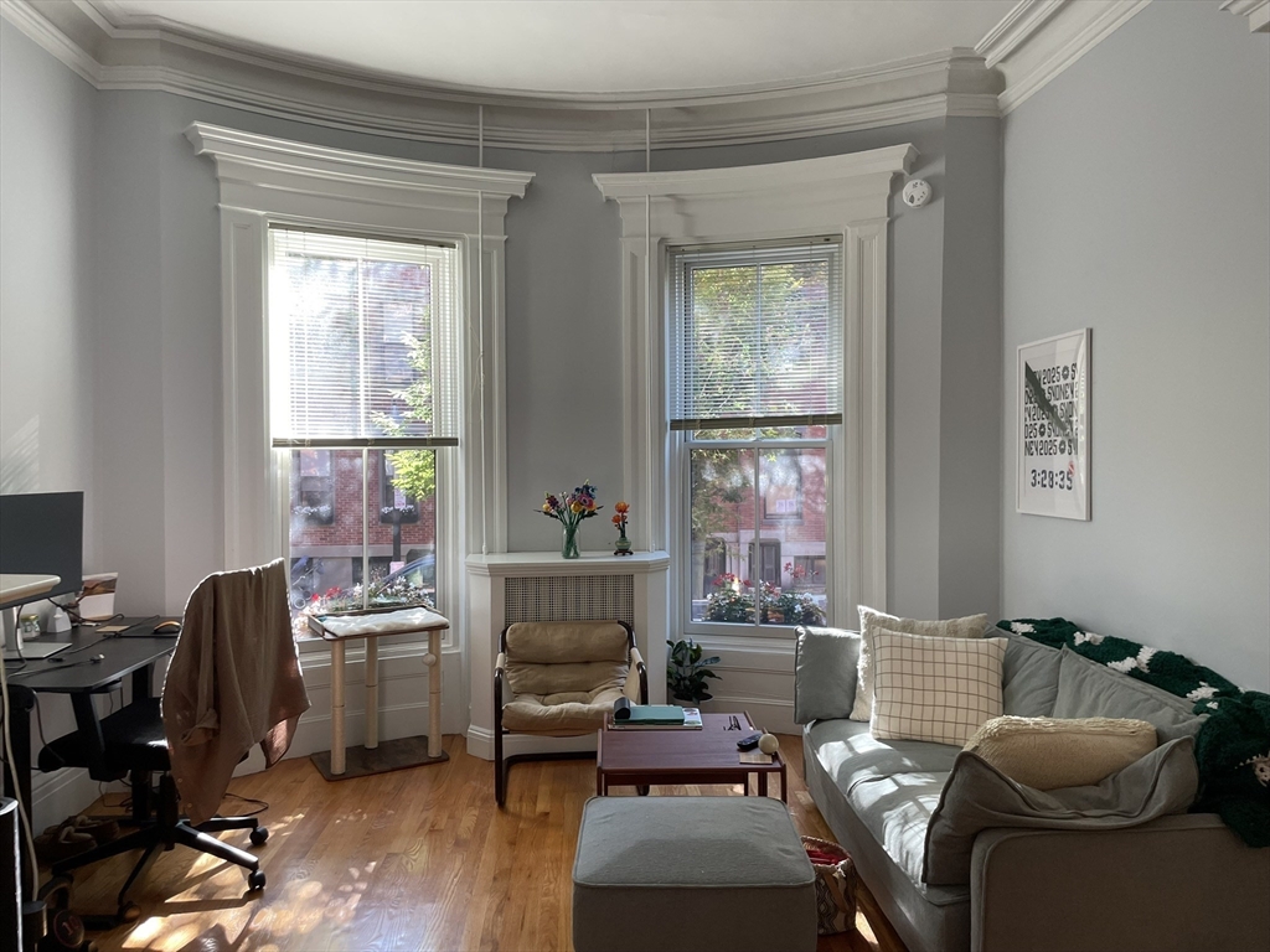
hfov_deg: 67.3
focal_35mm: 26
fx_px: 954
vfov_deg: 53.1
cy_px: 476
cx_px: 635
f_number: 1.6
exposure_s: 1/120
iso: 125
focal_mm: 4.2
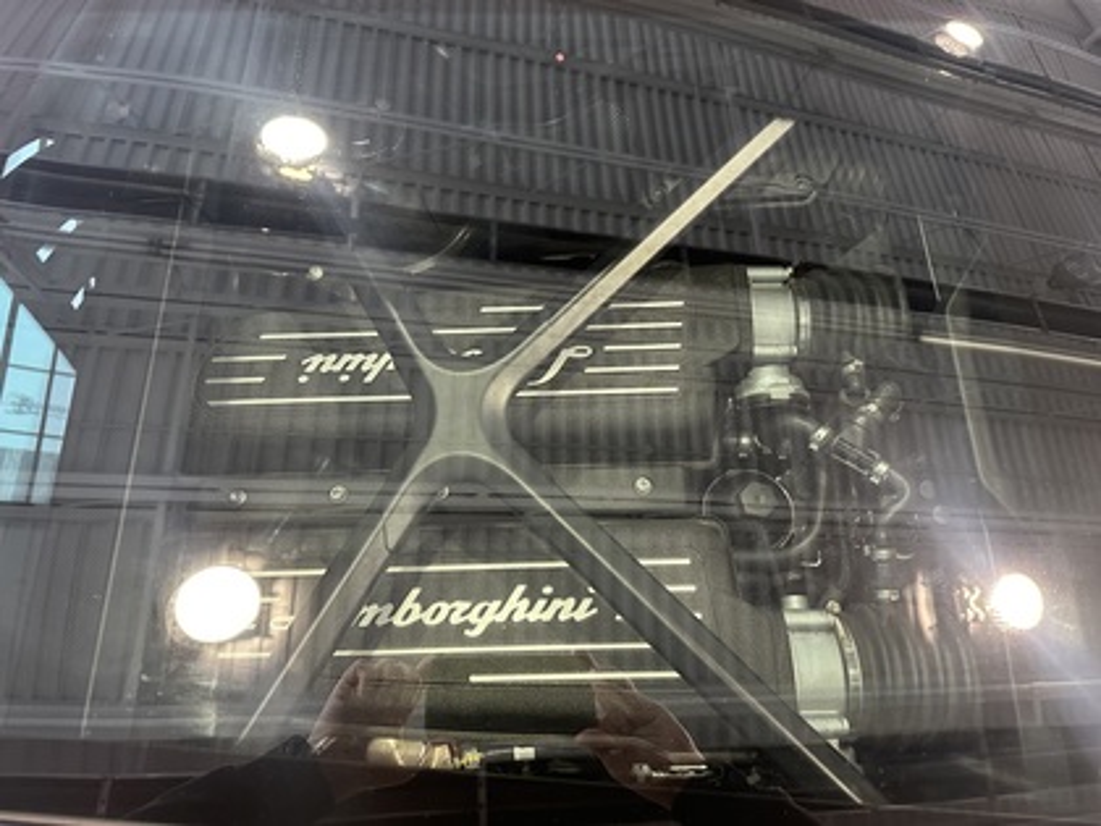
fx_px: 763
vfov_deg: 56.8
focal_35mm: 24
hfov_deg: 71.6
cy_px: 413
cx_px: 550
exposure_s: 1/60
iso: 500
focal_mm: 6.86
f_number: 1.78
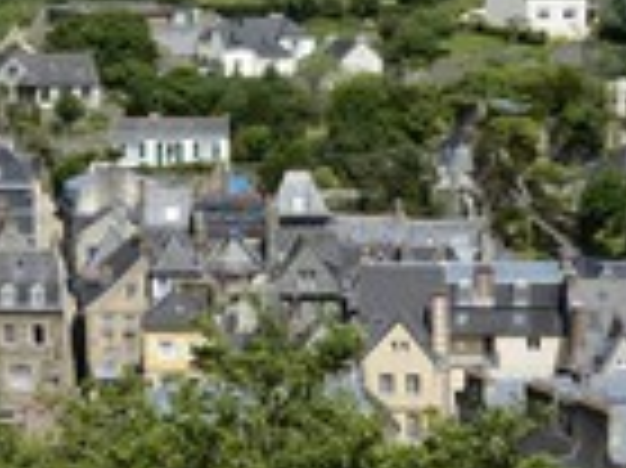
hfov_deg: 16.8
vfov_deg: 12.8
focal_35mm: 116
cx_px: 77
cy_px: 234
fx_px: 2096
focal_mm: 40
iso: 200
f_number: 13
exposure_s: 1/200
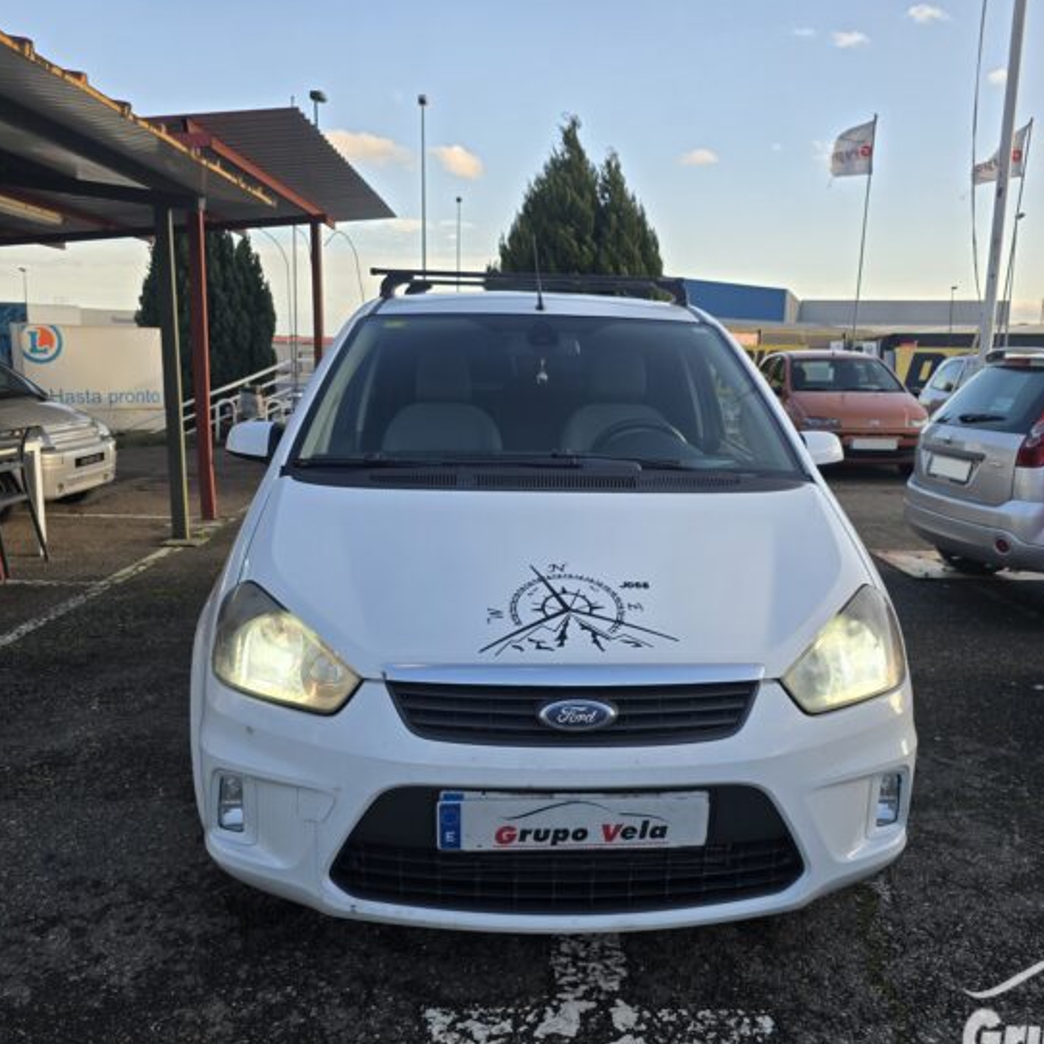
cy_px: 564
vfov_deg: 54.0
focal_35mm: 30
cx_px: 549
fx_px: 1024
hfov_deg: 54.0
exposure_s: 1/149
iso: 12
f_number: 1.7
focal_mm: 6.3
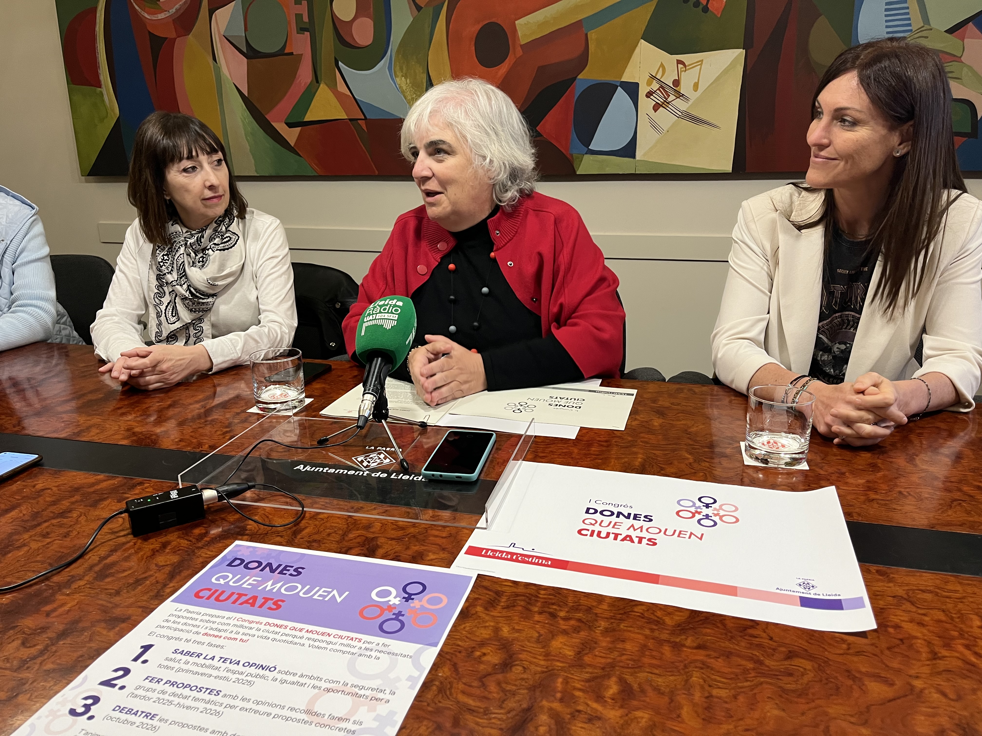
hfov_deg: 67.3
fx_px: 738
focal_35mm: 26
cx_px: 491
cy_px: 368
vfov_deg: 53.1
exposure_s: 1/50
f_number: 1.6
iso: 100
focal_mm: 5.1
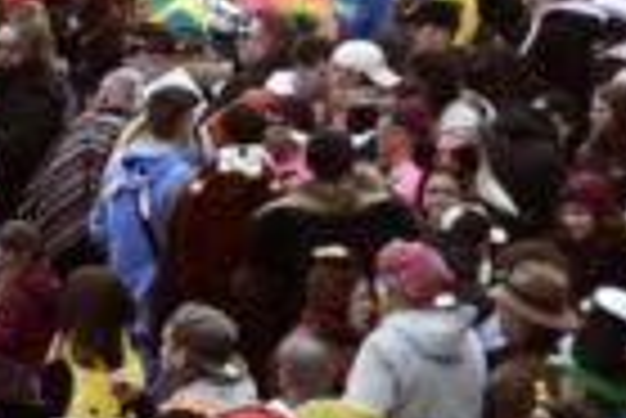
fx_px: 9609
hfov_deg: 3.6
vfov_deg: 2.5
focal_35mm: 552
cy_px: -369
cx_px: -1360
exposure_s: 1/250
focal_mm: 50
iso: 110
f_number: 2.8
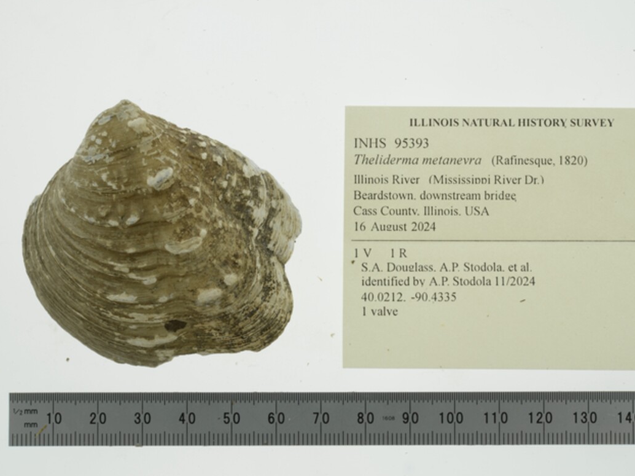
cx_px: 335
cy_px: 238
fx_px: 1229
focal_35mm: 67
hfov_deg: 29.0
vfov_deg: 21.9
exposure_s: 1/8
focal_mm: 60
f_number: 32
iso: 100
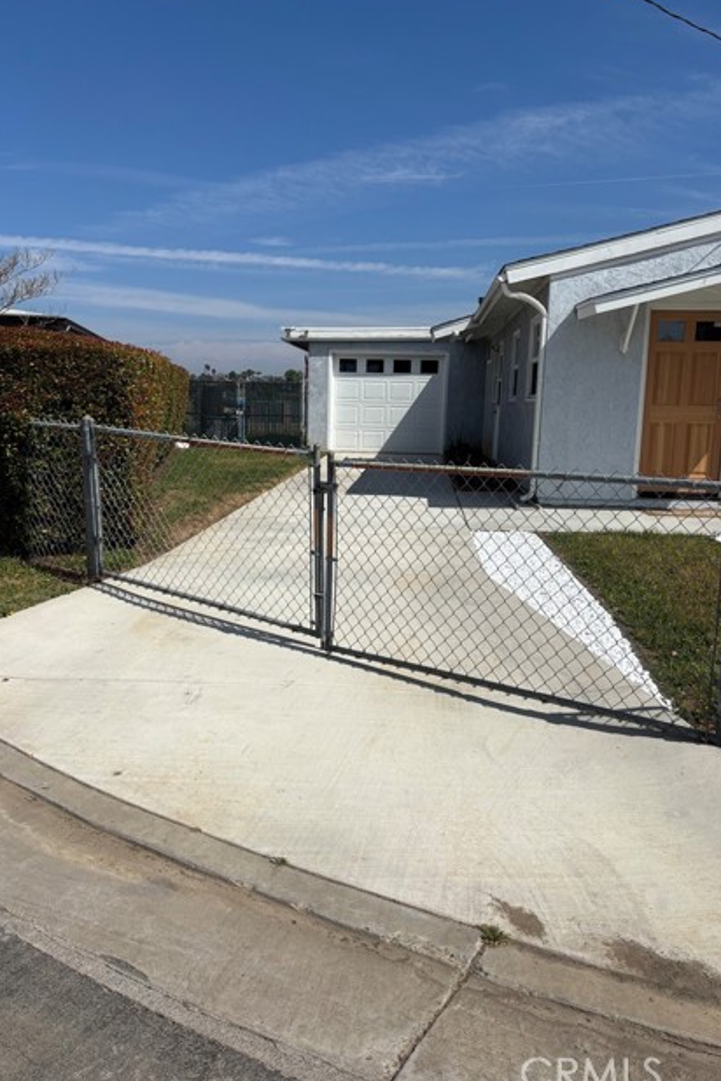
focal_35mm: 28
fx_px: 841
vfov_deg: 65.5
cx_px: 352
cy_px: 539
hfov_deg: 46.4
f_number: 1.6
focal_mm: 5.96
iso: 50
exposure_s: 1/8333
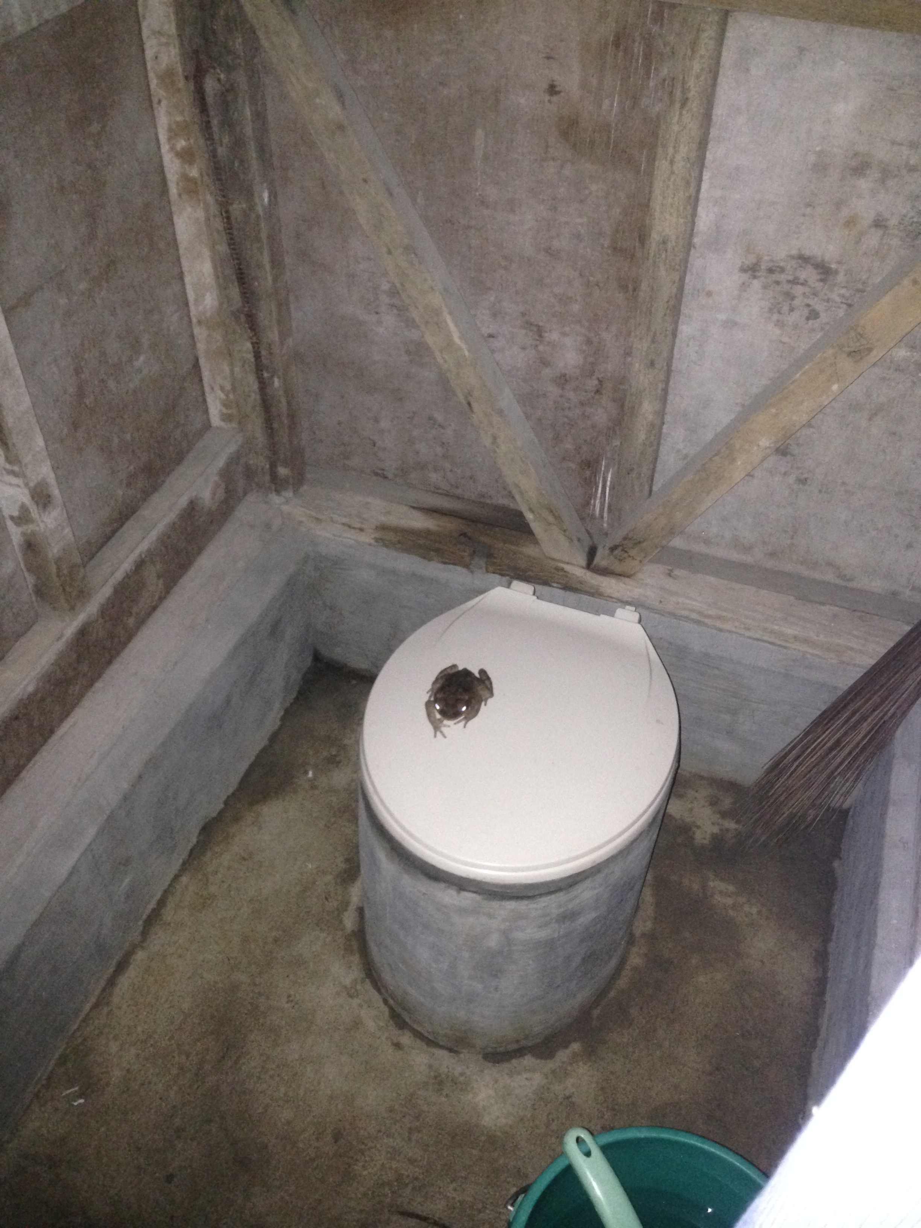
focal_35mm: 33
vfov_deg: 55.4
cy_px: 614
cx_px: 460
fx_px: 1171
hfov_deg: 42.9
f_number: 2.4
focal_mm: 4.12
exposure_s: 1/16
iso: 400
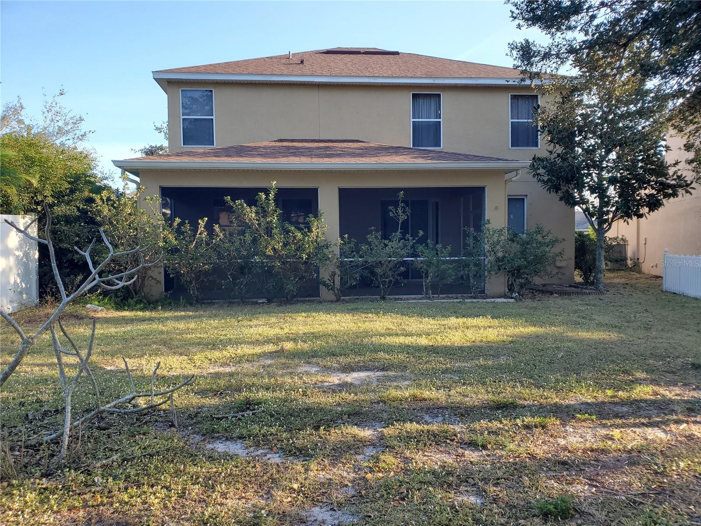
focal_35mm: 26
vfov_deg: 53.1
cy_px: 263
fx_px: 527
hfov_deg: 67.3
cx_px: 350
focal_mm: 4.3
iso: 50
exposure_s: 1/307
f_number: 2.4
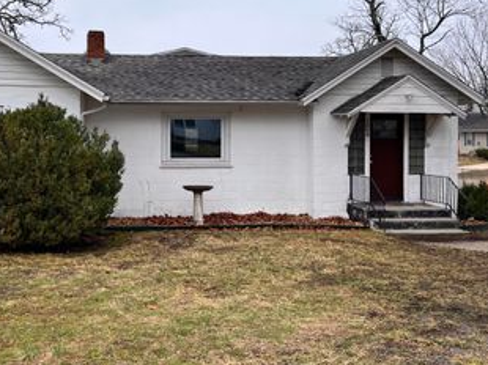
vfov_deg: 34.1
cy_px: 133
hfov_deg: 44.4
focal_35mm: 42
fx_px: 592
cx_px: 175
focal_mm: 5.7
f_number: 1.5
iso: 50
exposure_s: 1/1511
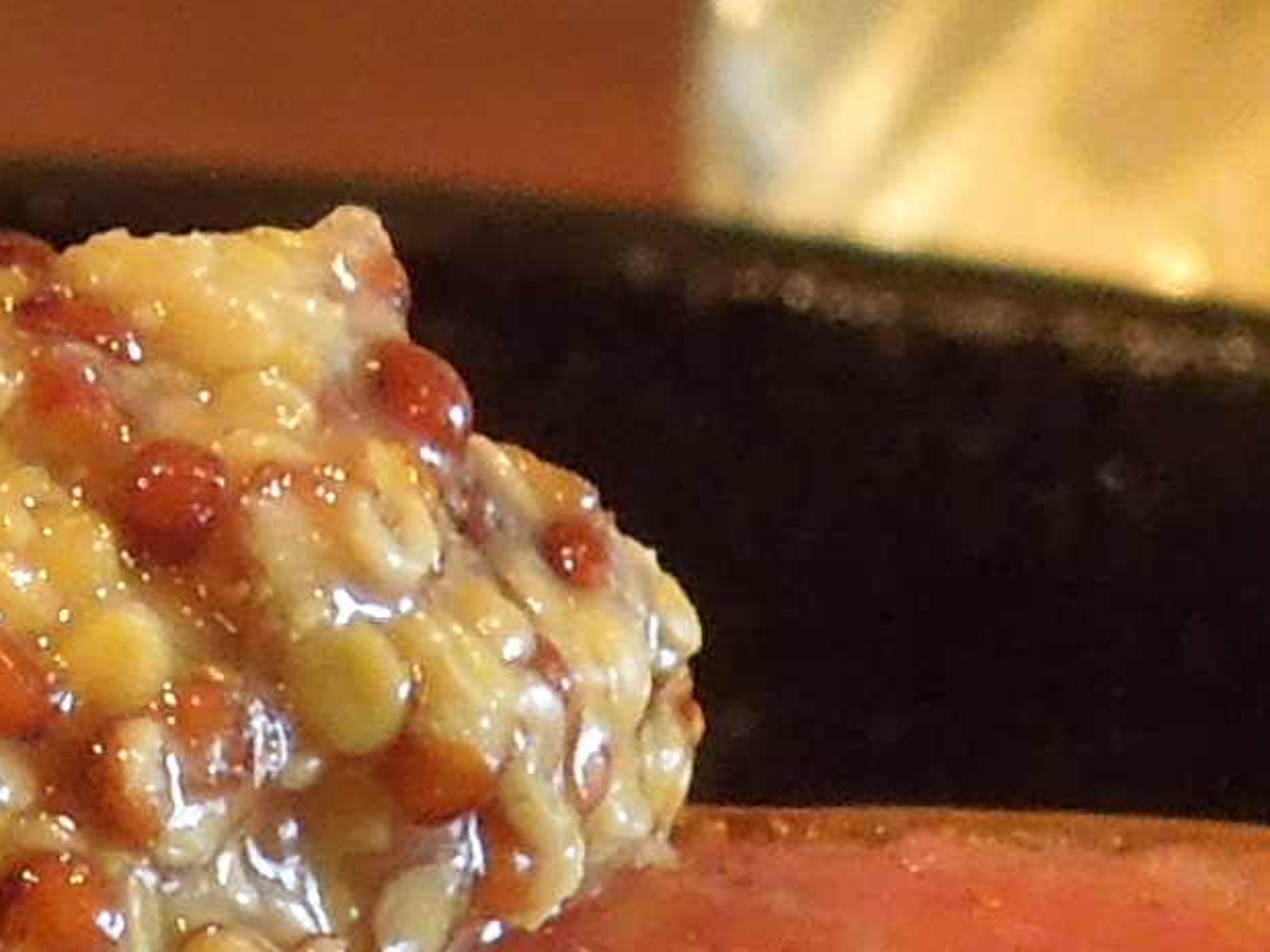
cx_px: -187
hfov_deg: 6.2
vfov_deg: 4.6
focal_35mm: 320
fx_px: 11738
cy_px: 1742
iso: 400
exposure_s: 1/13
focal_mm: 7.8
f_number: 3.9
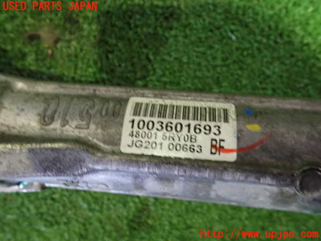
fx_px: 278
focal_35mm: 30
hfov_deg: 60.0
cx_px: 160
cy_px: 120
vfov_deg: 46.8
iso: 800
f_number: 2.3
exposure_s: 1/30
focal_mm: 5.4
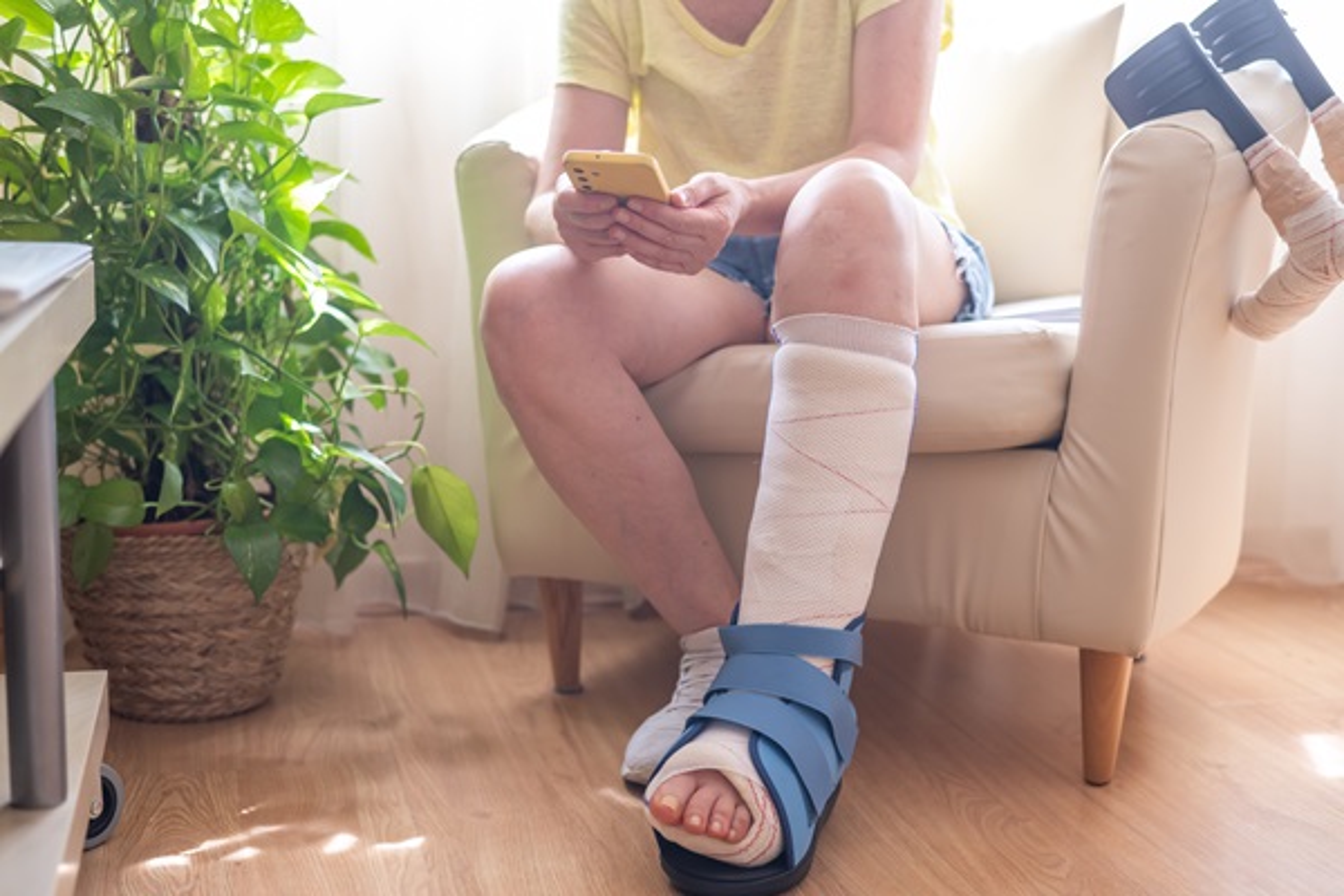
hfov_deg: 39.6
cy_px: 448
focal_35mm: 50
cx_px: 672
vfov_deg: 27.0
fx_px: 1867
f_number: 2.8
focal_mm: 50
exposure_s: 1/80
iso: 500
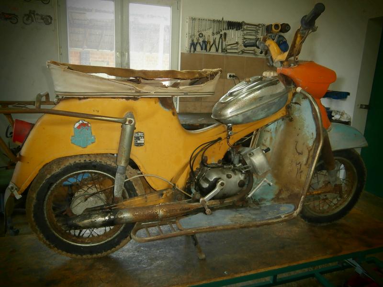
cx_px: 192
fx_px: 288
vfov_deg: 53.1
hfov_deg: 67.3
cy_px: 144
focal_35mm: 26
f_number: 2.8
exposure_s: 1/30
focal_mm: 4.7
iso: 200
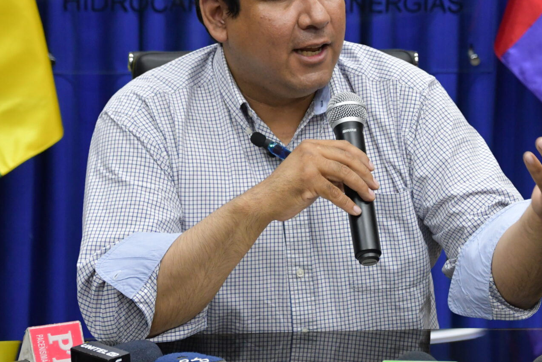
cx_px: 317
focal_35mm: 156
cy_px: 120
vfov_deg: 8.8
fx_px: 2349
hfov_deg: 13.2
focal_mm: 65
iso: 2500
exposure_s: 1/125
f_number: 5
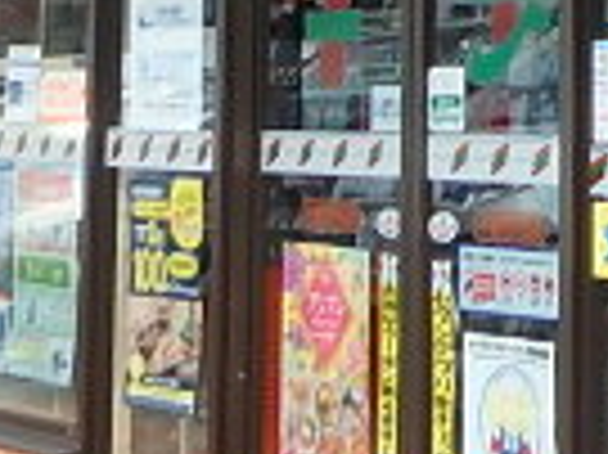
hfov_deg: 12.1
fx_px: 2597
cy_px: -355
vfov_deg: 9.5
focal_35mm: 148
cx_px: 1157
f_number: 3.5
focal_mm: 3.7
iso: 125
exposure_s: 1/500
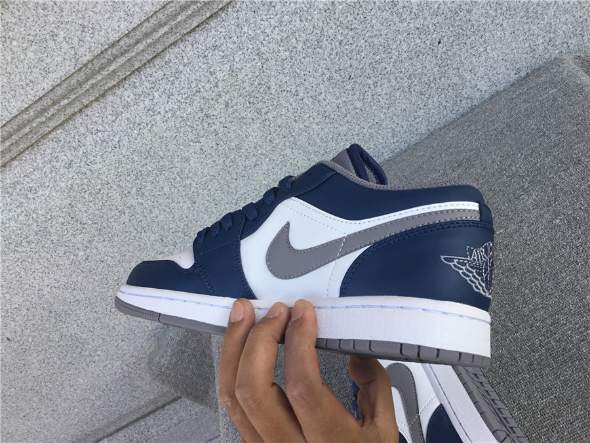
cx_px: 295
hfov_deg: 58.4
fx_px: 528
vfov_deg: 45.4
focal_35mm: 31
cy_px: 222
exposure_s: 1/268
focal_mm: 3.3
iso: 25
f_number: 2.4
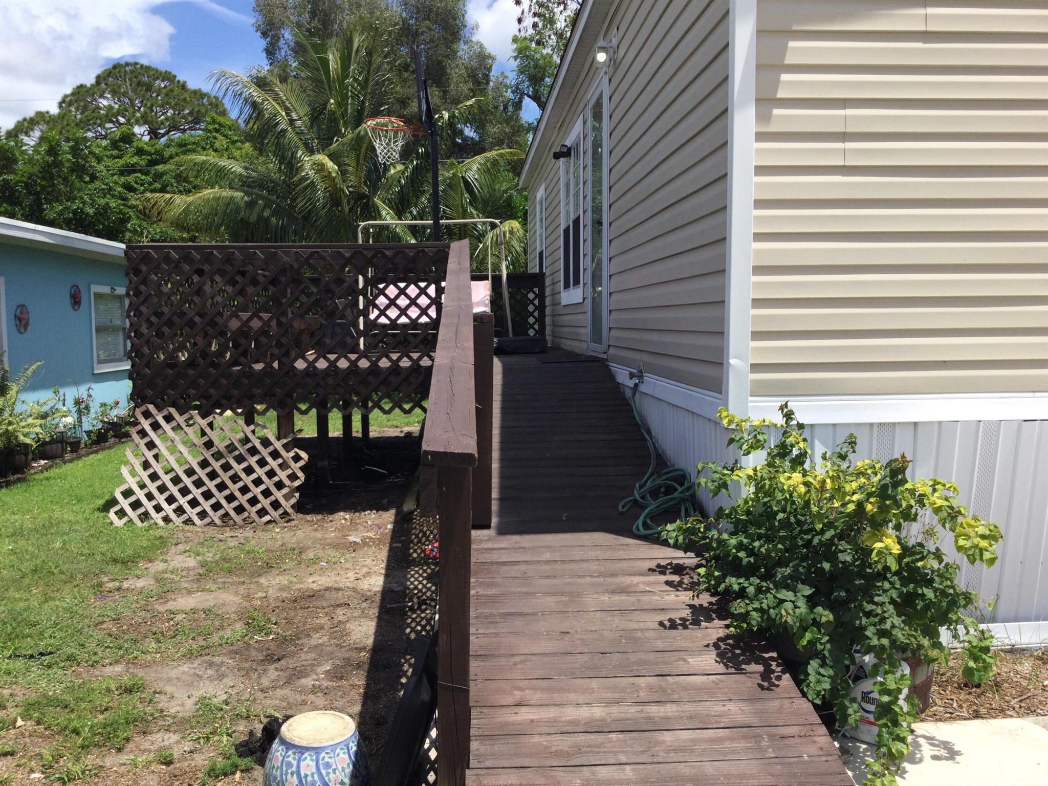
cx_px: 524
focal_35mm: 31
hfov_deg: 58.4
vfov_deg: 45.4
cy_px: 393
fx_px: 939
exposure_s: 1/1181
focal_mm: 3.3
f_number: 2.4
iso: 25
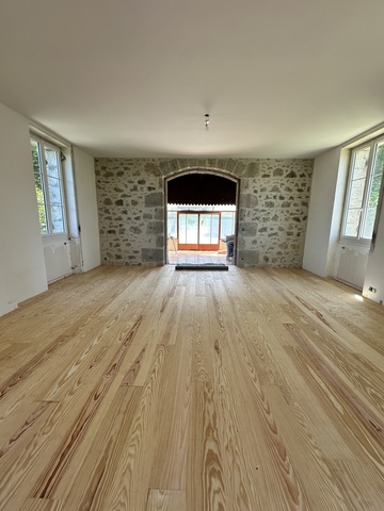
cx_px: 192
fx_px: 207
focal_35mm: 14
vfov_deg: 102.1
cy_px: 256
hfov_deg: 85.7
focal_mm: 2.22
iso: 40
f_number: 2.2
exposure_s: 1/104
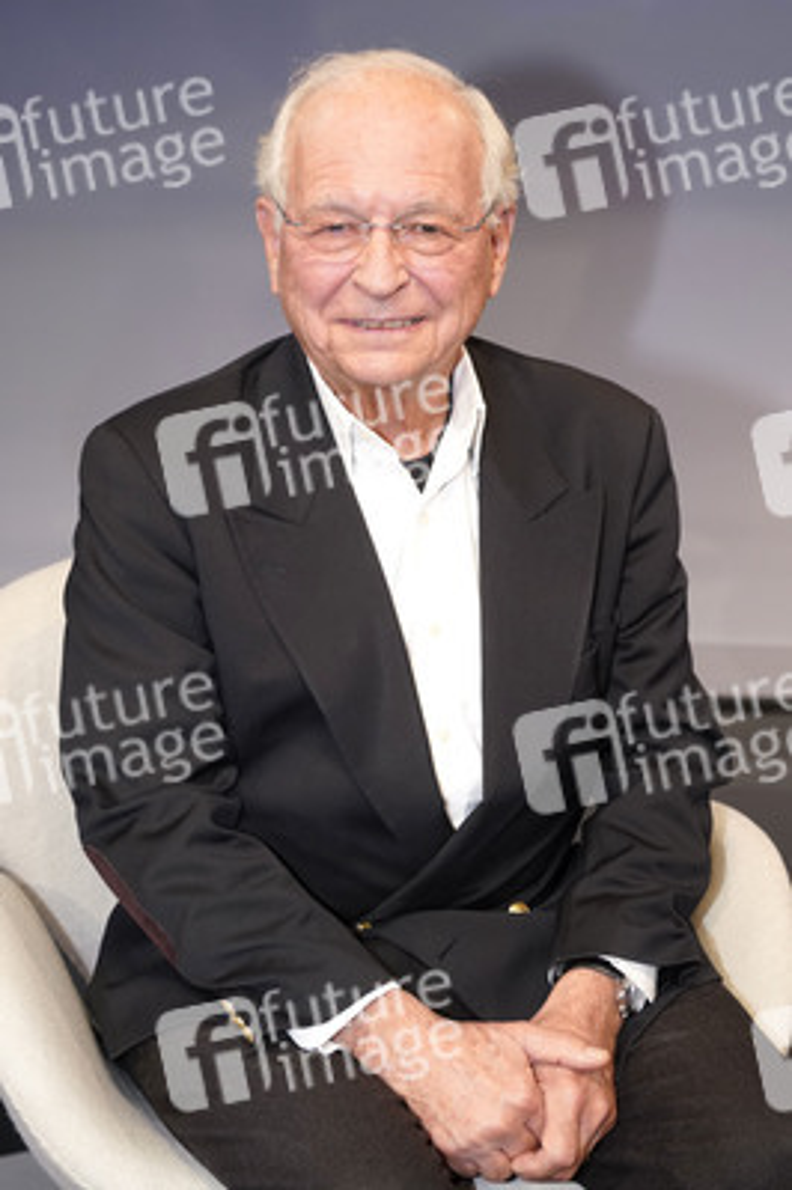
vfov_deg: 38.2
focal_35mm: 52
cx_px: 396
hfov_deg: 25.9
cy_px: 595
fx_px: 1719
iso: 2000
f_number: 5.6
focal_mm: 52
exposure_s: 1/125
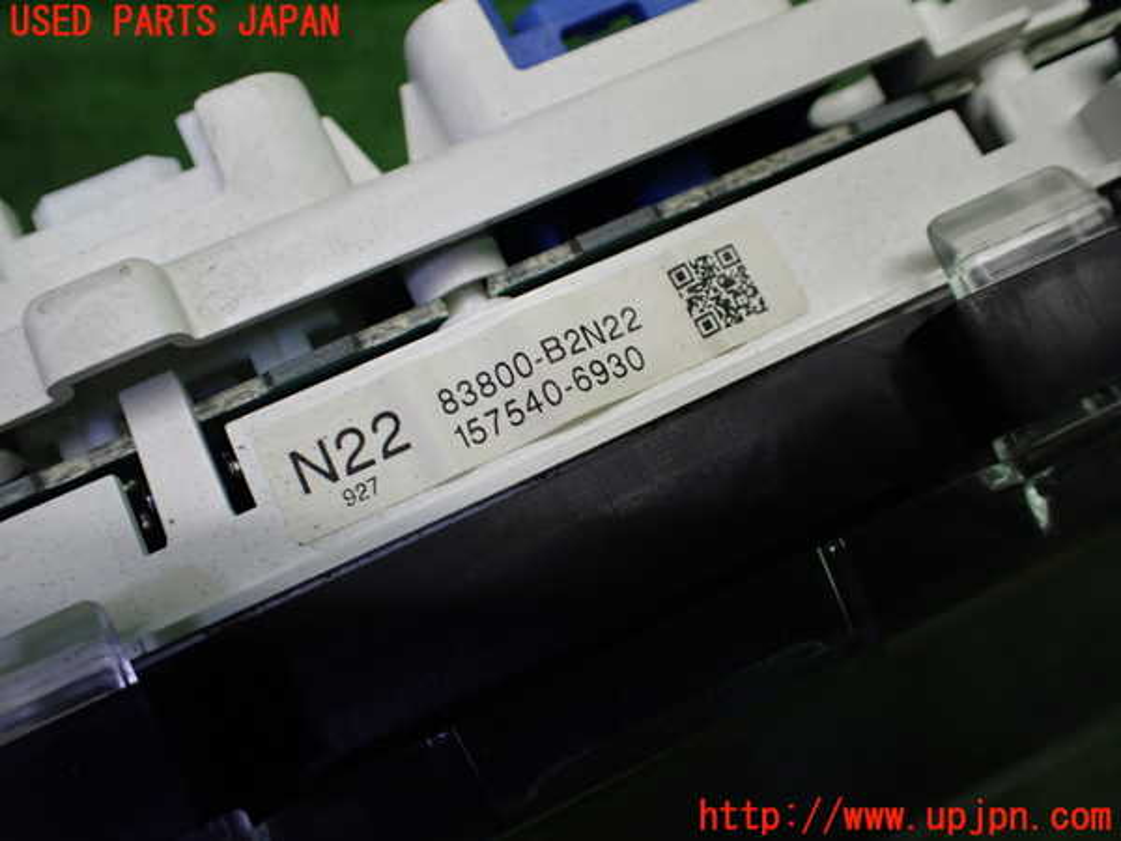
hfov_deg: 60.0
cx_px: 560
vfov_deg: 46.8
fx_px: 972
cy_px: 420
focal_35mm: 30
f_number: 2.3
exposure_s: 1/125
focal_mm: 5.4
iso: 200
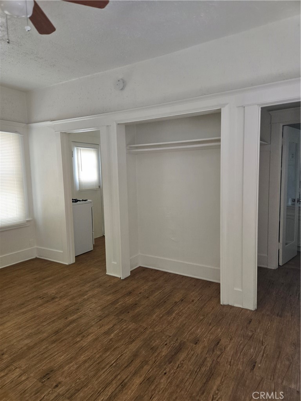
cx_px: 150
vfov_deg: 73.9
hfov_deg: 58.9
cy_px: 200
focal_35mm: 23
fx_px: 267
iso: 160
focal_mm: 5.4
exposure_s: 1/120
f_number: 1.8
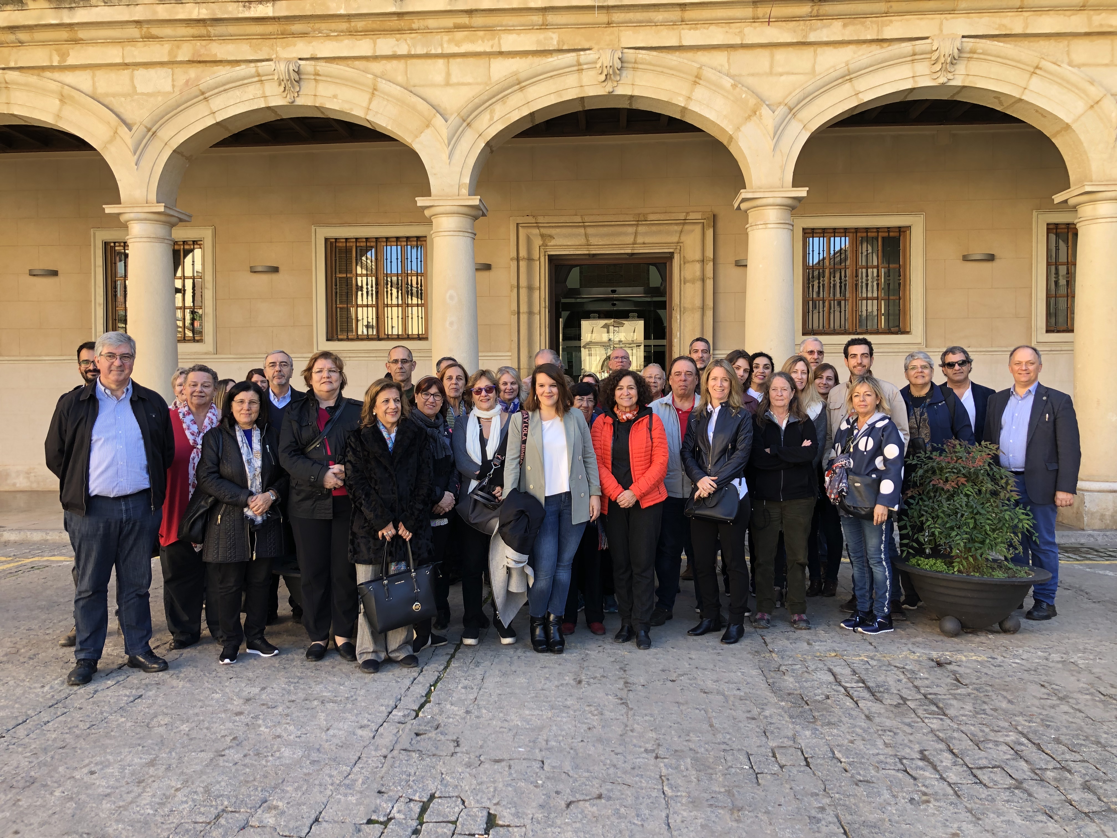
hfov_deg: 63.4
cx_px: 558
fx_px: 904
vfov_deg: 49.7
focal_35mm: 28
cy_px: 419
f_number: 1.8
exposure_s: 1/120
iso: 20
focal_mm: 3.99
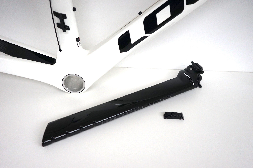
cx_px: 126
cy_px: 84
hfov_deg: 51.9
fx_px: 260
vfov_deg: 35.9
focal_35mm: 37
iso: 1250
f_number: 4
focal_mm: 37
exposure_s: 1/160
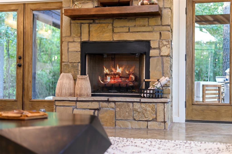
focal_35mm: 50
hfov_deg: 39.6
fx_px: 322
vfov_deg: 26.9
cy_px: 77
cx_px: 116
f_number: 1.8
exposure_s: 1/80
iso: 400
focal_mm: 50
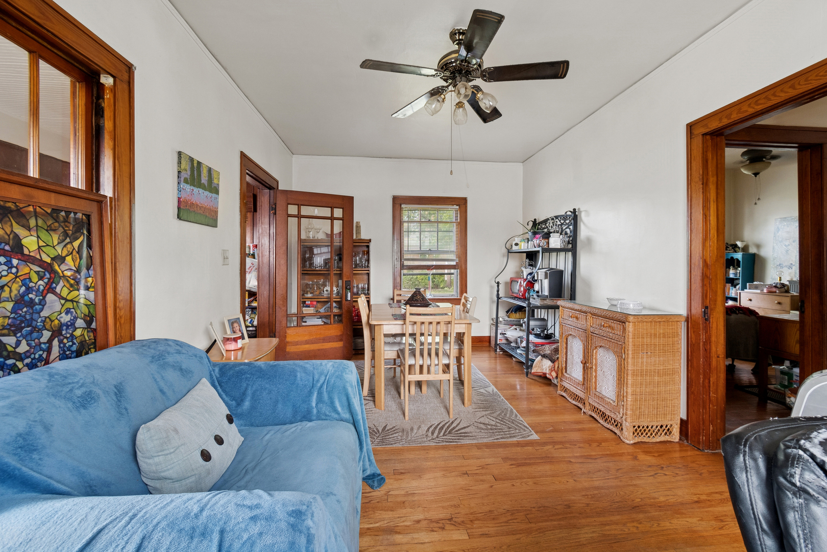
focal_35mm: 15
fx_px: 345
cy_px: 276
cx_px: 414
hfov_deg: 100.4
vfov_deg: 77.3
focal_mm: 10
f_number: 8
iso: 400
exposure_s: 1/30
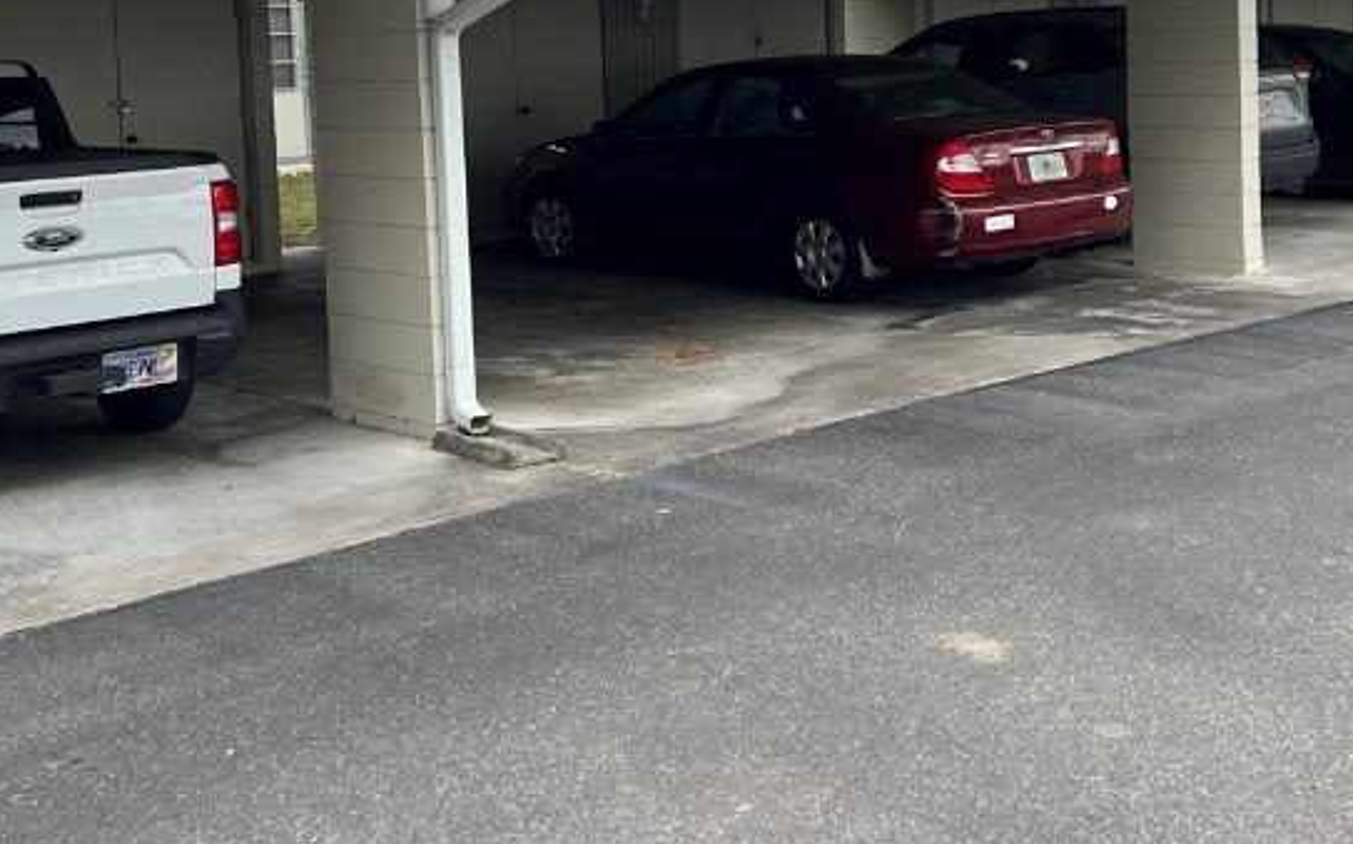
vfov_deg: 24.4
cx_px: 655
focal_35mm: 52
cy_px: 137
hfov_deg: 38.9
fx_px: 1917
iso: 50
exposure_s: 1/873
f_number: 1.5
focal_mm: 5.7
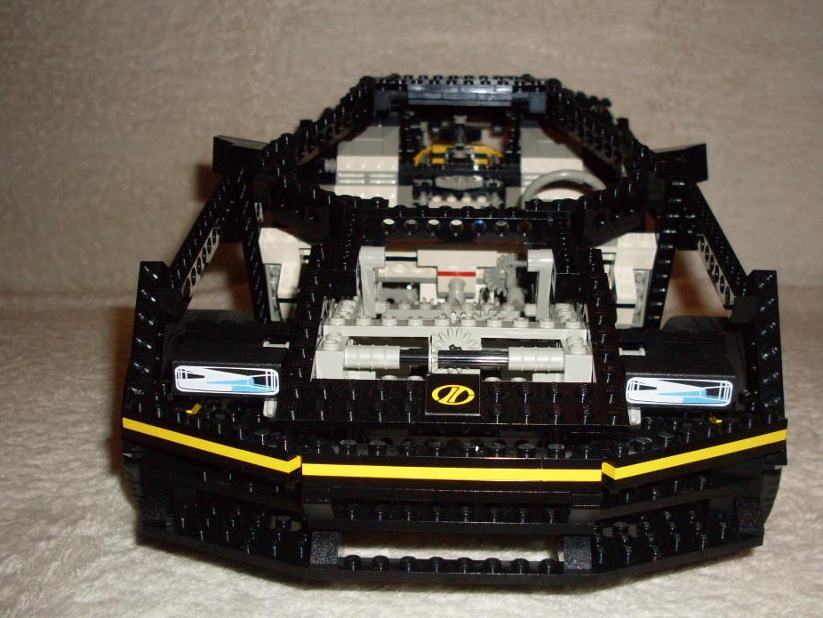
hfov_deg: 44.7
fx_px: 999
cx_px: 444
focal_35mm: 42
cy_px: 305
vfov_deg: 34.4
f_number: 2.8
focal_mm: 6.3
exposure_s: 1/45
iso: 100
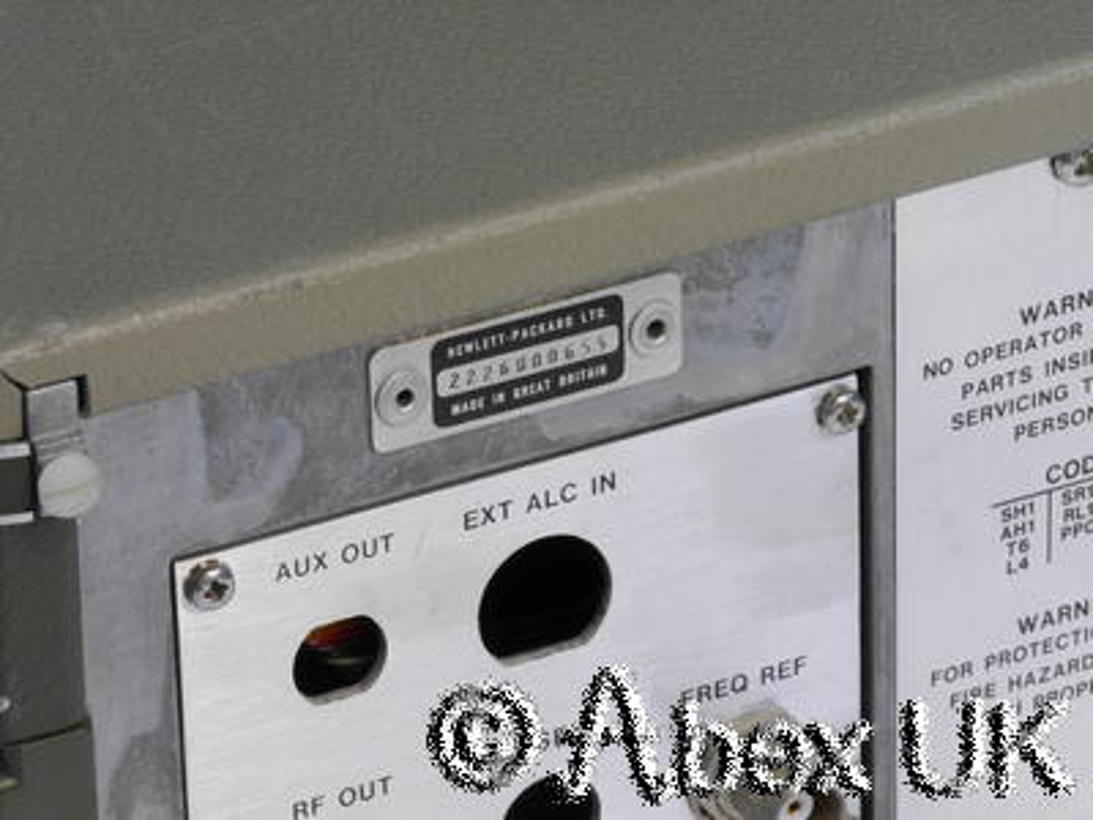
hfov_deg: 7.1
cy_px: 410
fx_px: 8841
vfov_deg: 5.3
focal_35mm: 280
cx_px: 546
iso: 800
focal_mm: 140
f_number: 22
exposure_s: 1/3.2
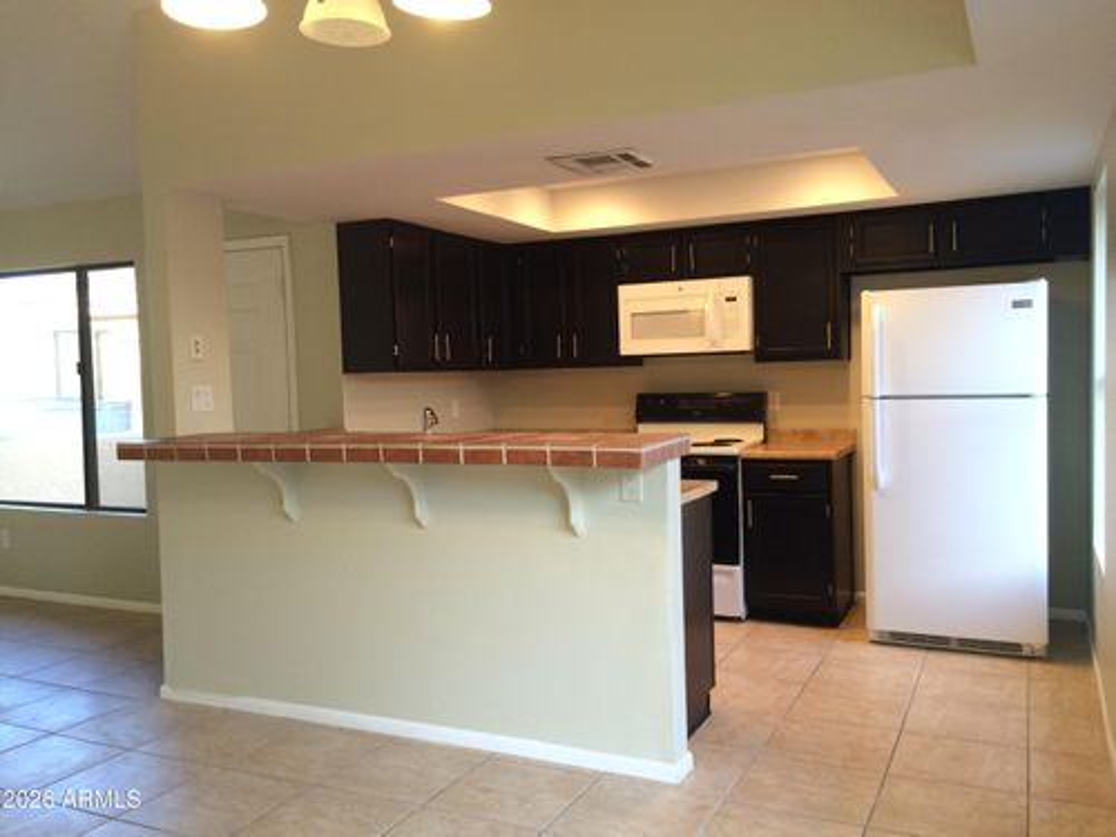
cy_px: 418
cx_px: 558
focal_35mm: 29
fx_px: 935
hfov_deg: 61.7
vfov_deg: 48.2
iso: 32
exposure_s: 1/30
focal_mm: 4.15
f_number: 2.2
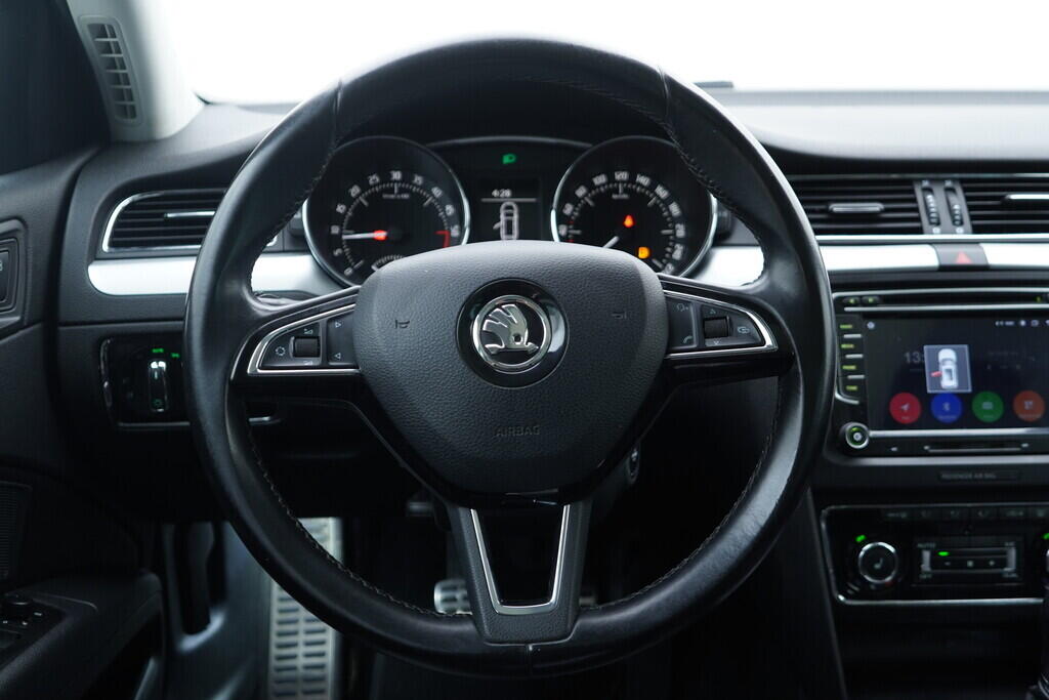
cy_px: 350
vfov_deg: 36.9
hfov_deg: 53.1
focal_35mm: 36
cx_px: 524
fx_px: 1049
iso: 250
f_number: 2.8
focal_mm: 24
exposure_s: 1/40
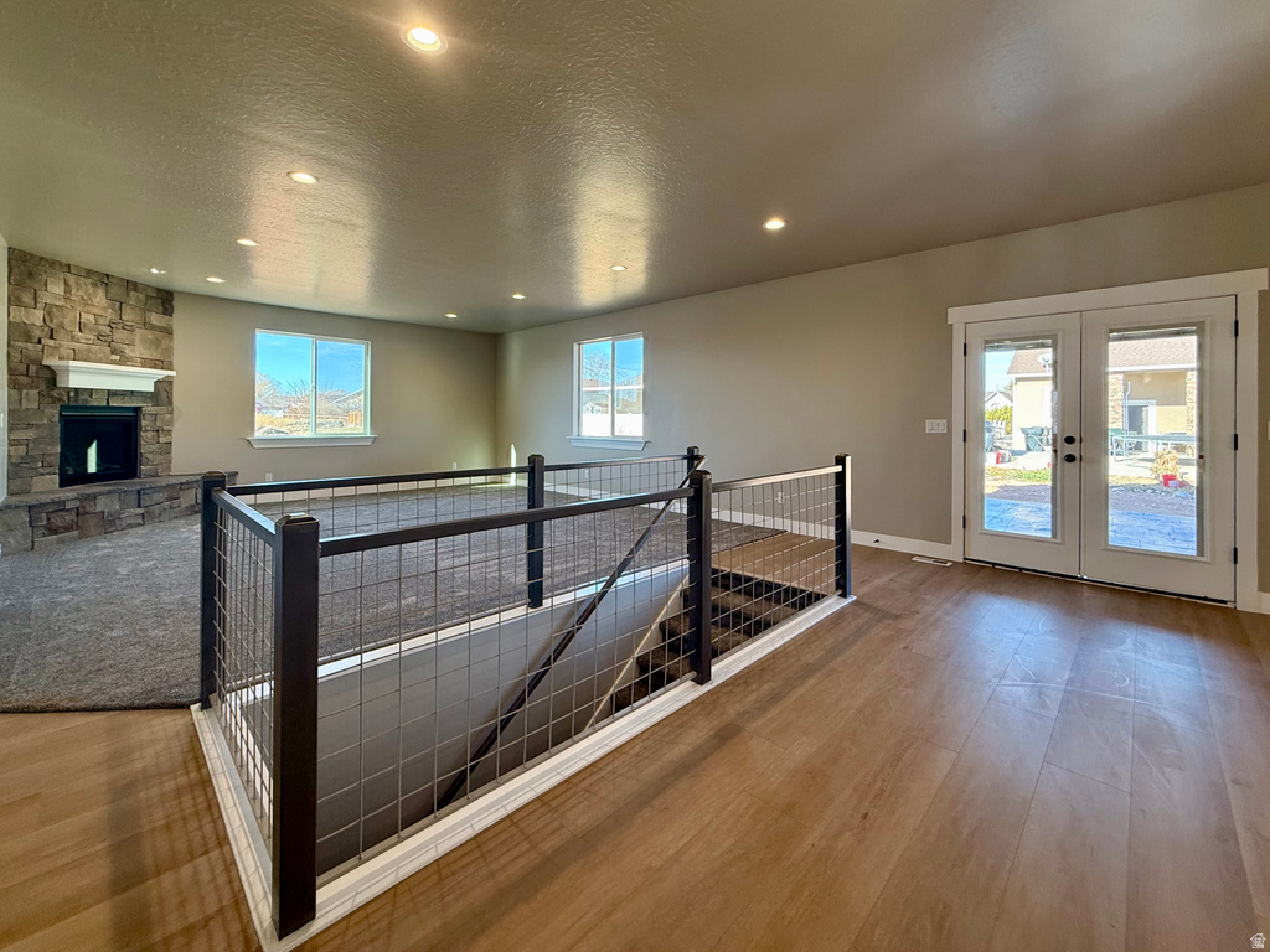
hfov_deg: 102.1
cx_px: 635
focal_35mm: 14
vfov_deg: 85.7
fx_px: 514
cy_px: 476
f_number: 2.2
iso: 125
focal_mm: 2.22
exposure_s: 1/120
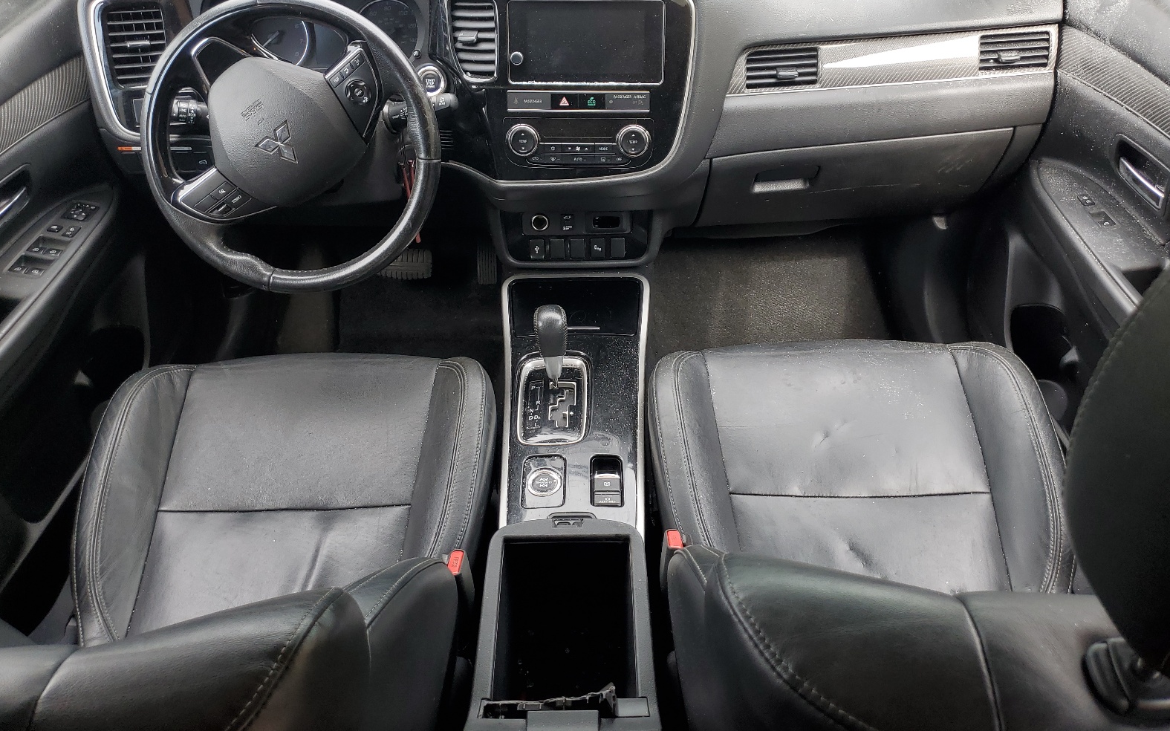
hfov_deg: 66.5
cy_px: 303
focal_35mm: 28
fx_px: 893
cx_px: 576
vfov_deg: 44.4
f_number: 1.5
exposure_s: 1/250
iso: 50
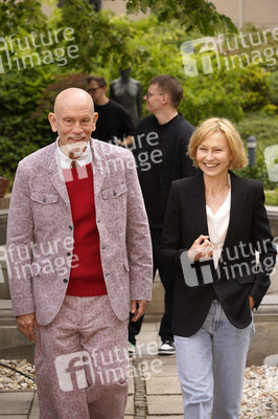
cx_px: 139
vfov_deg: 19.8
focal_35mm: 103
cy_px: 210
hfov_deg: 13.3
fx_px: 1195
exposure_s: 1/160
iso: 100
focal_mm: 103
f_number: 5.6
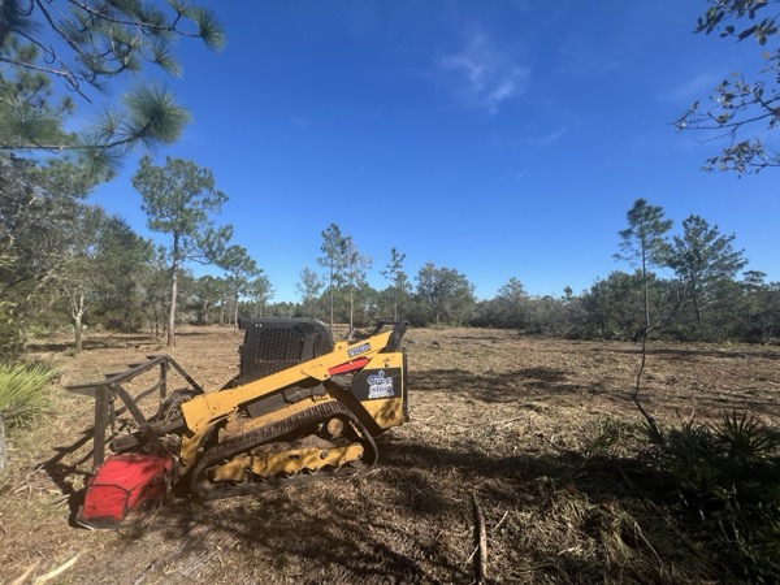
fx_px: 293
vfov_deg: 89.9
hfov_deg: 106.2
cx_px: 390
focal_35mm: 13
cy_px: 292
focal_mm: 1.57
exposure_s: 1/1393
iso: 32
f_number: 1.8
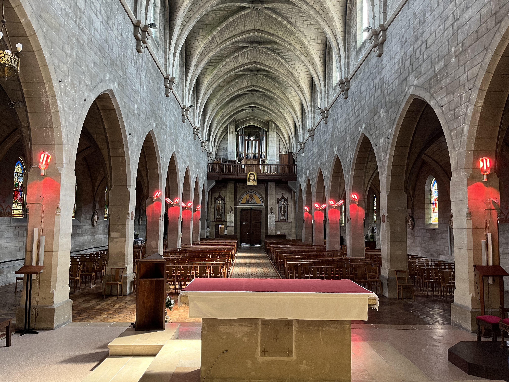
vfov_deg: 53.1
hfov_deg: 67.3
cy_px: 191
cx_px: 254
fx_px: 382
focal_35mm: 26
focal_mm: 5.1
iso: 160
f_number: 1.6
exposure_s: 1/50
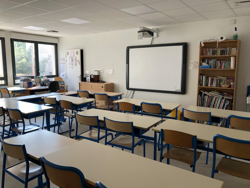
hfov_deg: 63.4
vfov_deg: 49.7
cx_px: 125
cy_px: 94
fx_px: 202
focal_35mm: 28
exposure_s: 1/120
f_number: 1.8
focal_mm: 3.99
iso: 50
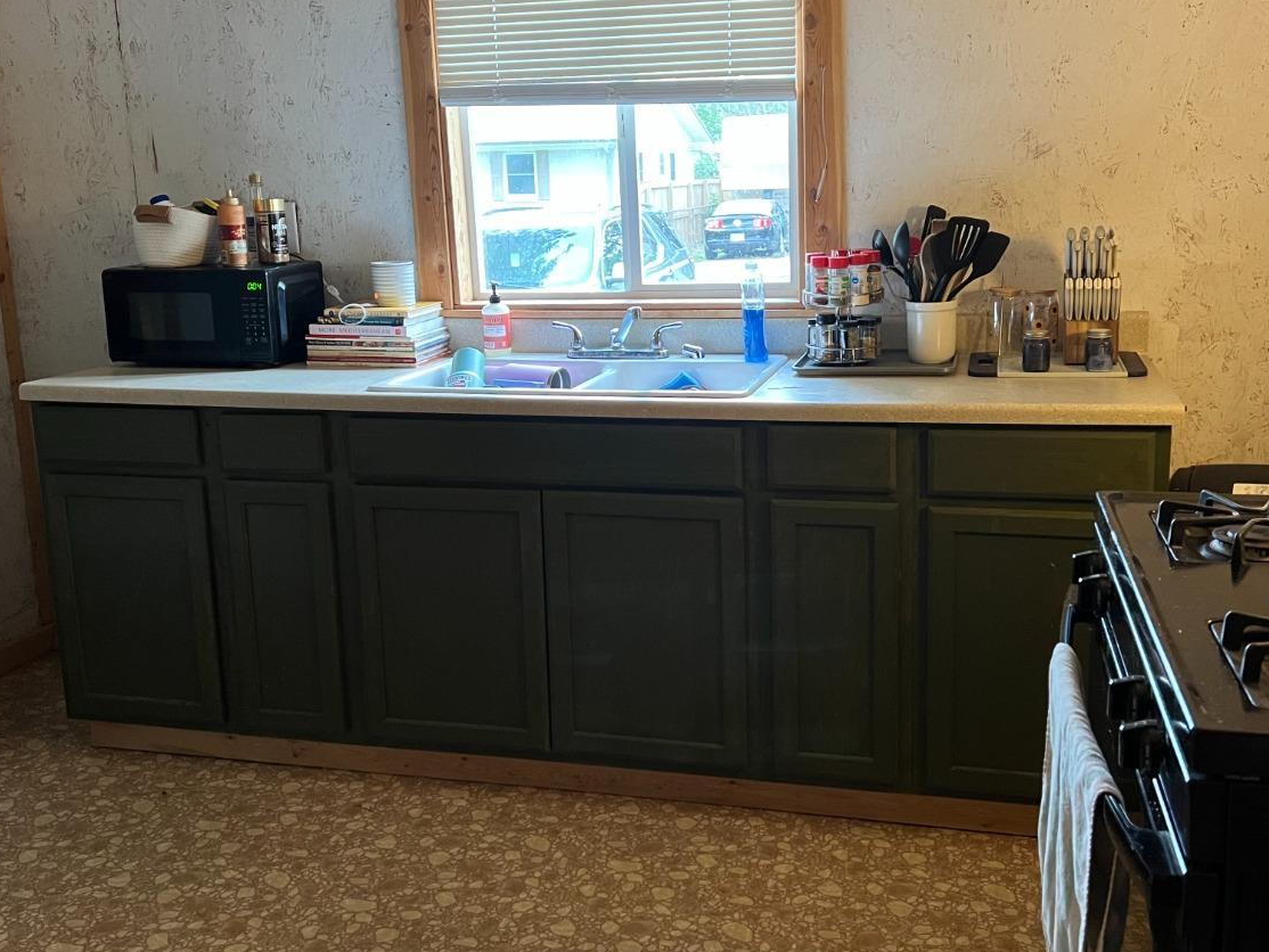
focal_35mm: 35
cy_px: 415
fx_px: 1283
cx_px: 657
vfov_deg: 40.6
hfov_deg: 52.6
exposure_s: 1/40
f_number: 1.5
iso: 400
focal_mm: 5.7
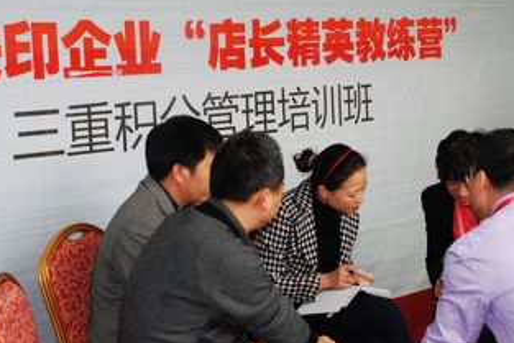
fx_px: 986
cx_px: 297
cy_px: 124
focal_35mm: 69
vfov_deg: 19.7
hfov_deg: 29.2
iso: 1600
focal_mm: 32
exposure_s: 1/60
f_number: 5.6
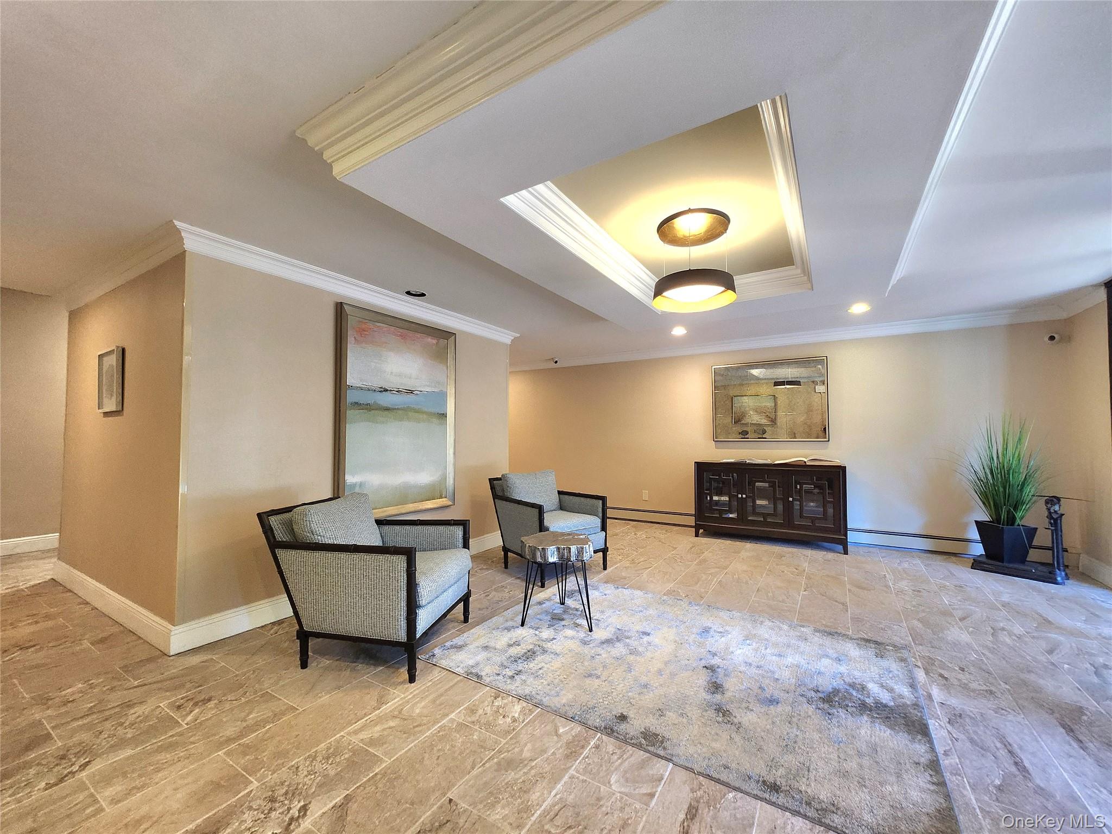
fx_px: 418
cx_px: 556
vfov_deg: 89.9
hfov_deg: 106.2
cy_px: 417
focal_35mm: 13
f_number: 2.2
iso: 320
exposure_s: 1/60.2
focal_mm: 1.74
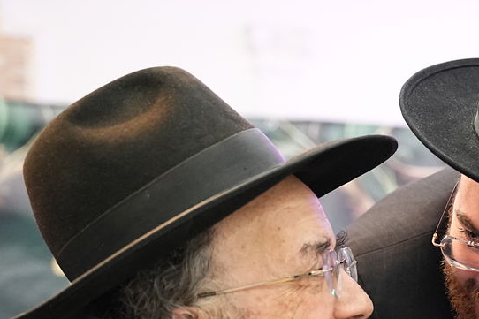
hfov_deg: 17.4
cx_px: 553
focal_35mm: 113
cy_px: 304
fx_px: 1497
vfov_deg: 12.1
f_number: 2.8
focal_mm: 43.6
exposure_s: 1/320
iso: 5000
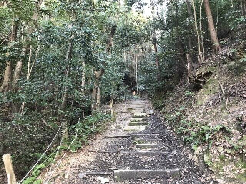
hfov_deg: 63.4
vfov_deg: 49.7
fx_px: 199
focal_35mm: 28
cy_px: 92
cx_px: 123
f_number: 1.8
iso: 100
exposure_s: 1/30
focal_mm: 3.99
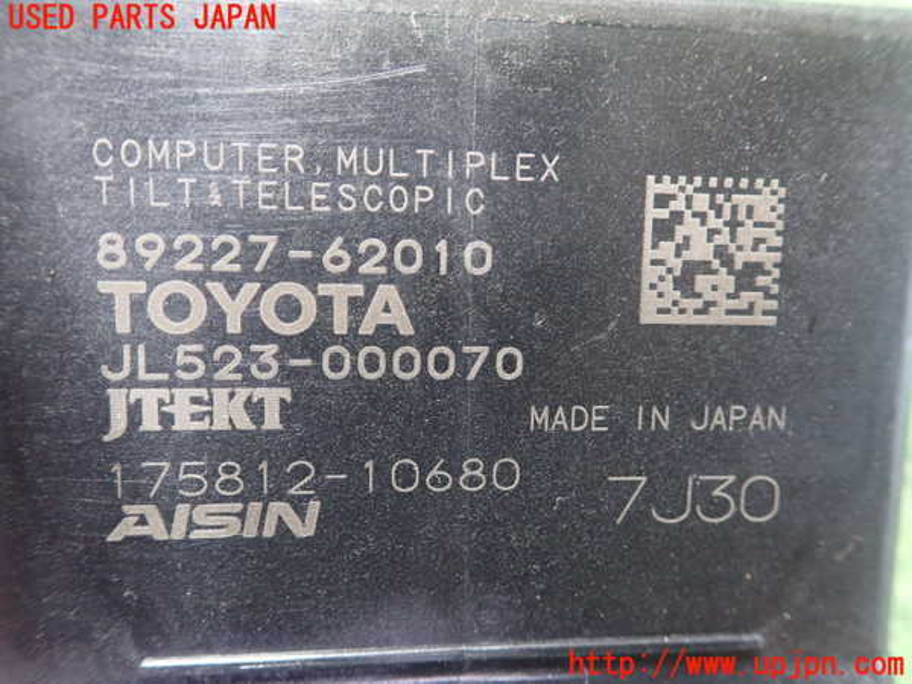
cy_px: 342
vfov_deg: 46.8
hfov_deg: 60.0
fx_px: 790
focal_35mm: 30
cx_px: 456
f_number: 2.3
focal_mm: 5.5
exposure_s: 1/30
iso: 800
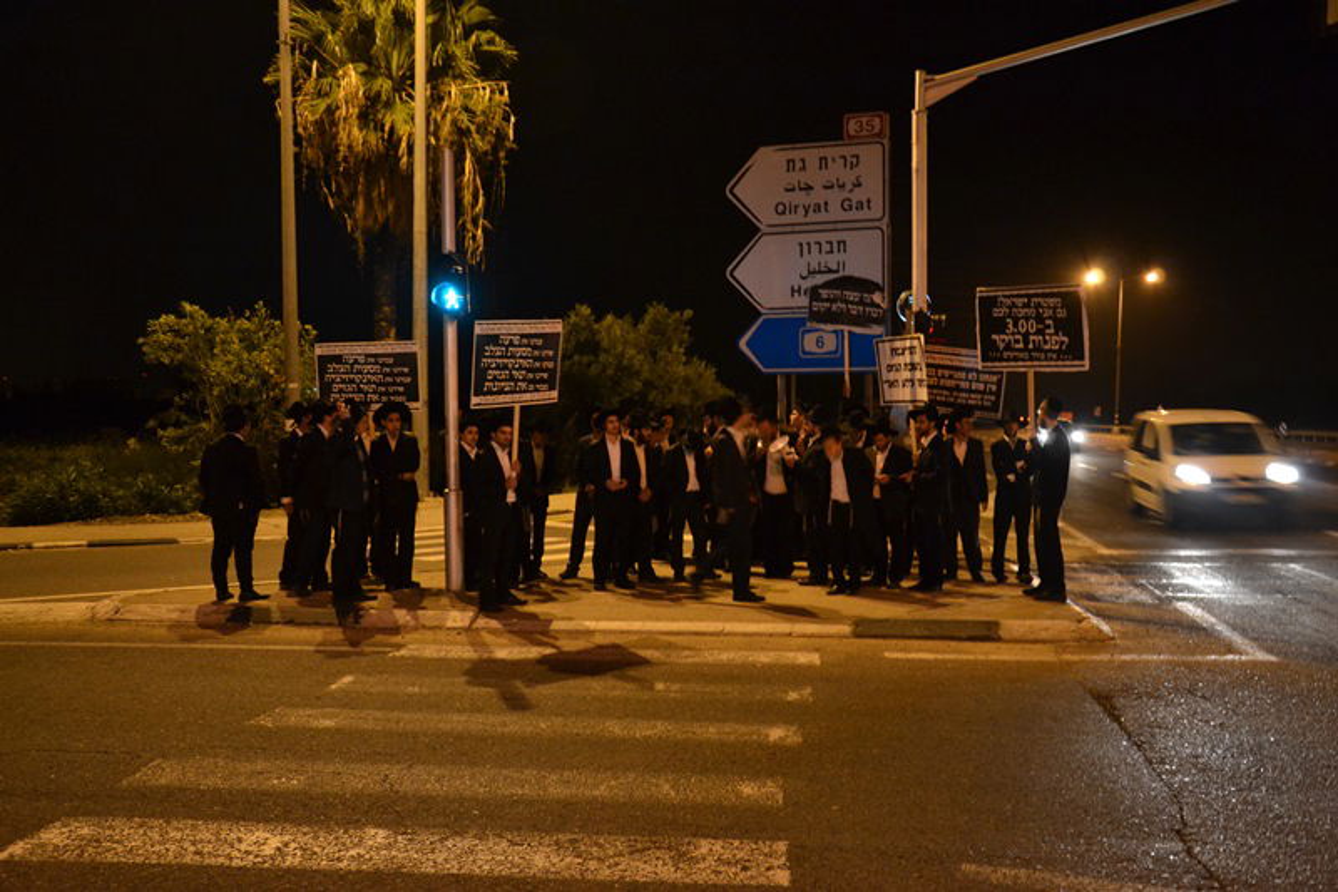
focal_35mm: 33
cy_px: 446
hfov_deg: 57.2
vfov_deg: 40.0
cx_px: 669
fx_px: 1226
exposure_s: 1/15
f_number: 3.8
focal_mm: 22
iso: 1600
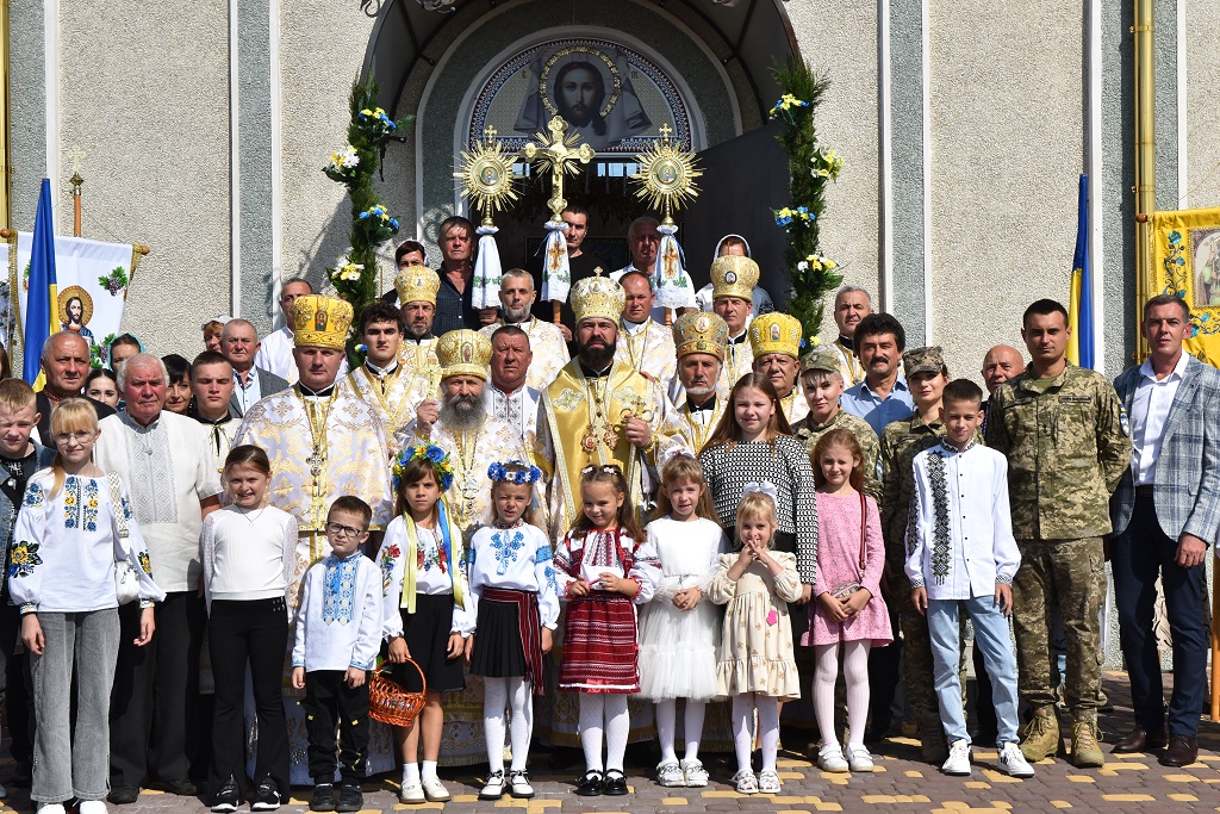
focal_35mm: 60
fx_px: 2033
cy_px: 407
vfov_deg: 22.6
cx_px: 610
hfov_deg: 33.4
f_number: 9
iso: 100
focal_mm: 40
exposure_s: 1/320
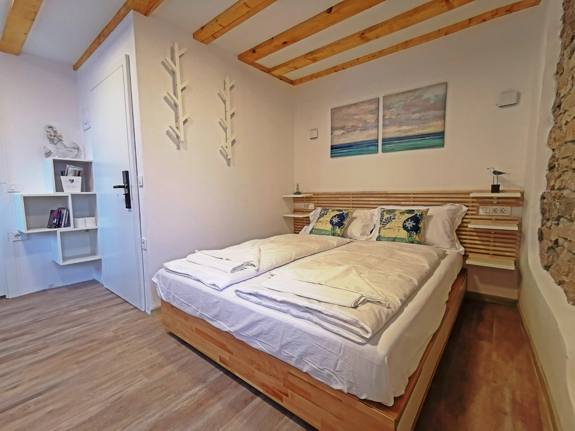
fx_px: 266
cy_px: 216
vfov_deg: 78.1
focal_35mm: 16
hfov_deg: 94.5
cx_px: 288
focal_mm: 2.35
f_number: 2.2
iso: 320
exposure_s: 1/50
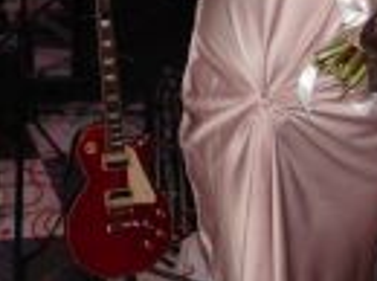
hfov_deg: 24.4
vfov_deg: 17.5
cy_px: -113
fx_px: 837
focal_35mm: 77
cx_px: 17
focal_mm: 4.5
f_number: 3
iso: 200
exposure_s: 1/30
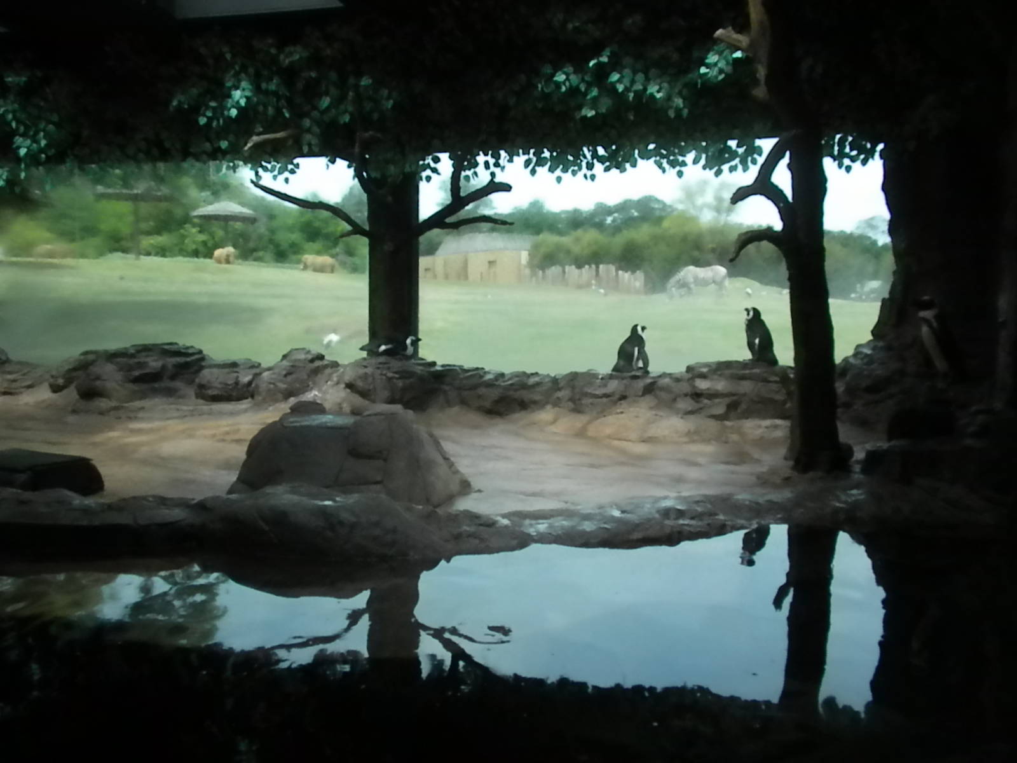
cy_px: 382
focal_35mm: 37
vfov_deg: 38.7
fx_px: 1087
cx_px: 508
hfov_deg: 50.1
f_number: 10
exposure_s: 1/216
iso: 640
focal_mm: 6.6
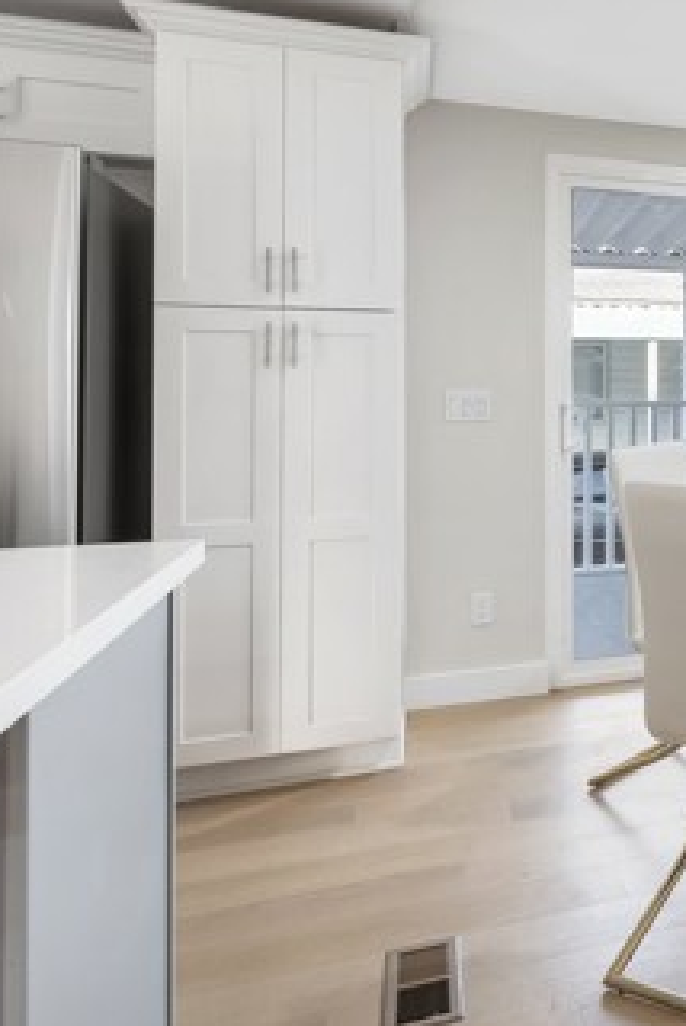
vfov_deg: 58.0
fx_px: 913
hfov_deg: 32.6
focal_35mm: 32
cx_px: 856
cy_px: 388
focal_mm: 16
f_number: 8
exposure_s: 1/8
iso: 320
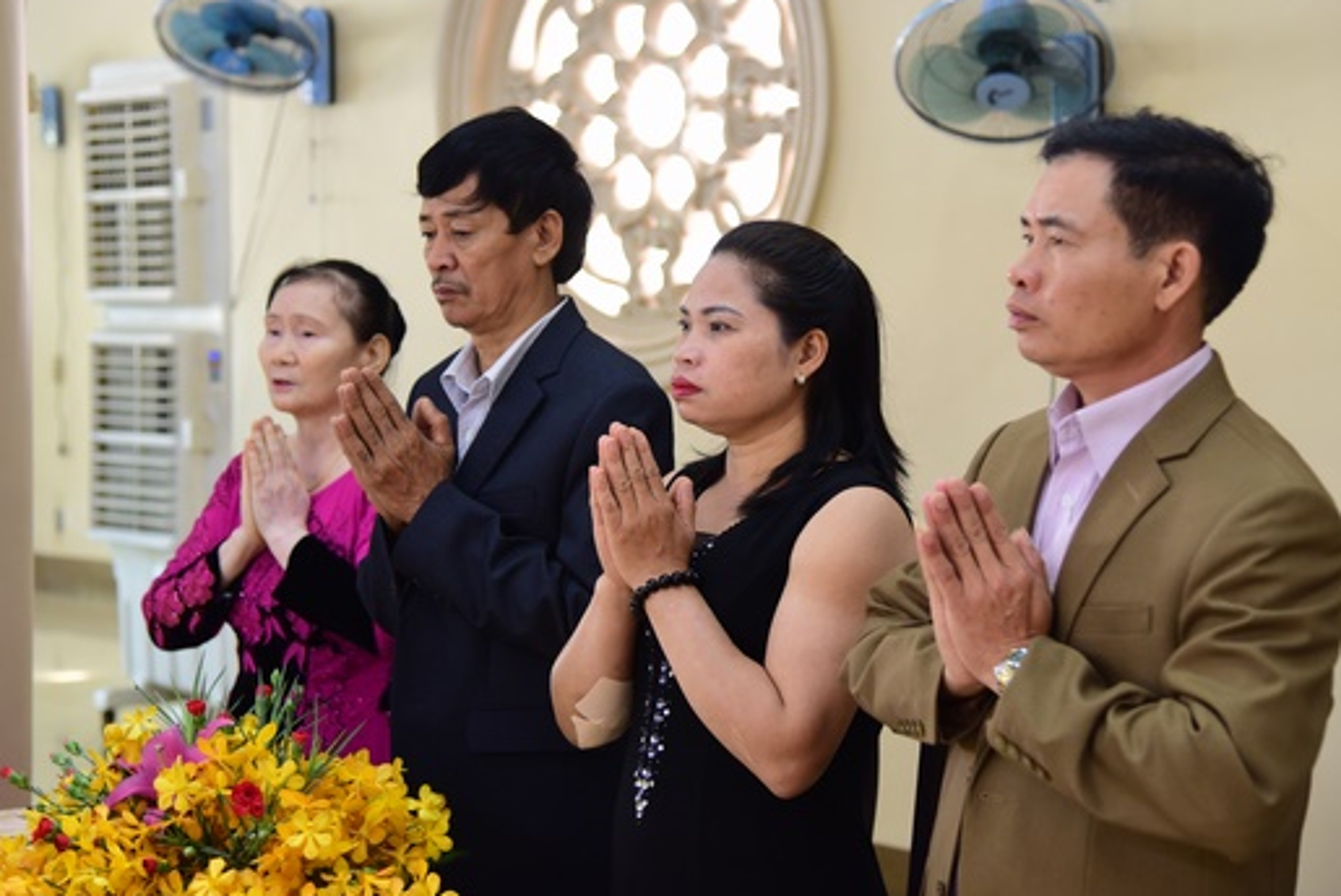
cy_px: 359
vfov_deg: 16.7
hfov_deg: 24.7
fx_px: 3056
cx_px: 617
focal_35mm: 82
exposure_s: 1/40
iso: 1000
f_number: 4
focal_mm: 65
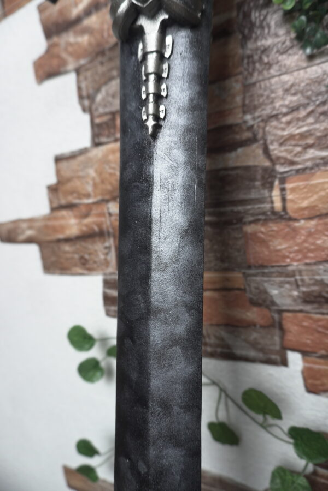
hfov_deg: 53.1
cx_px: 164
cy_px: 246
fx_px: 328
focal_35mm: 24
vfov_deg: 73.7
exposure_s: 1/100
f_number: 3.5
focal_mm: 16
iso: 500
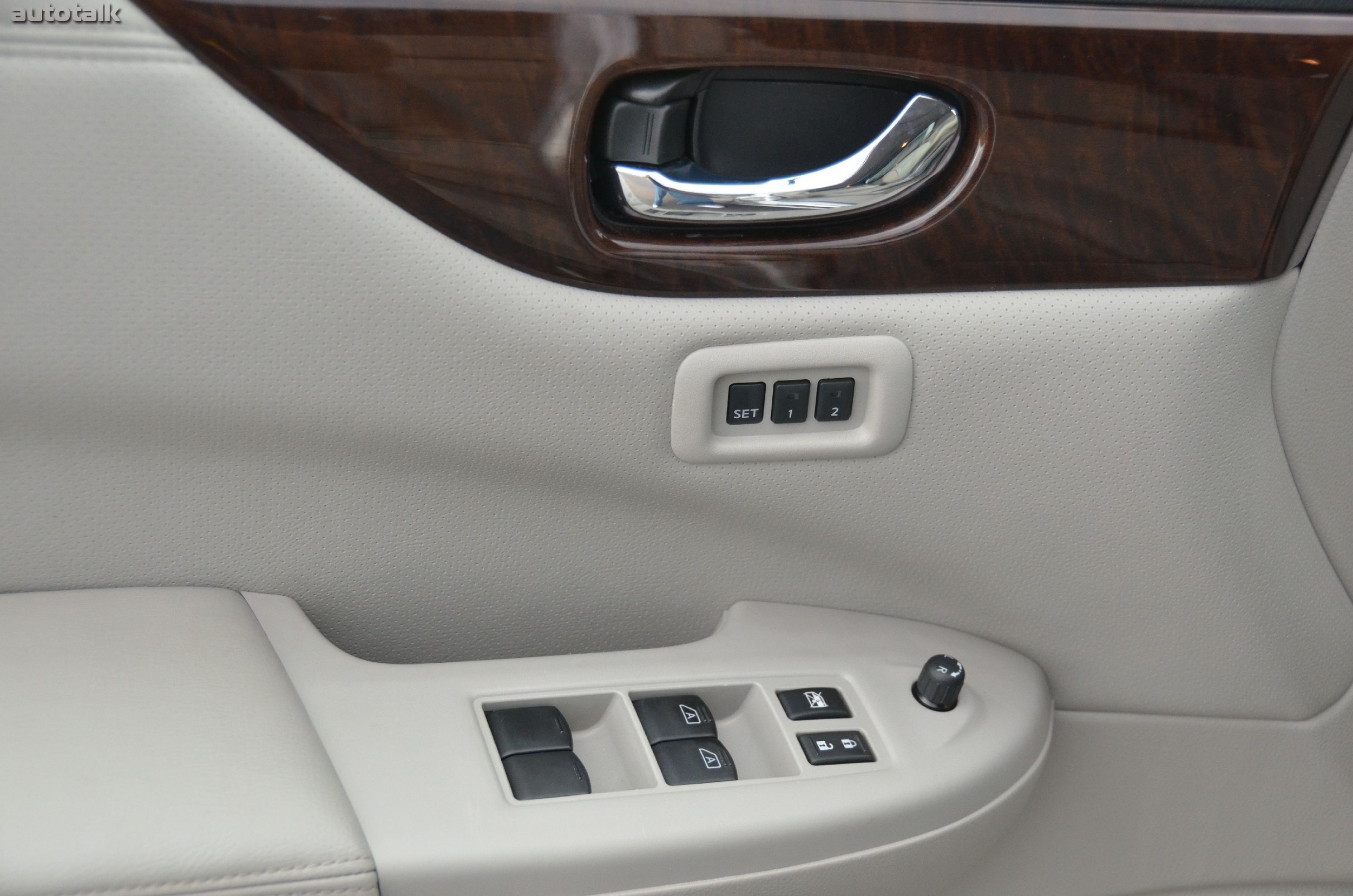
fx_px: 2250
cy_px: 448
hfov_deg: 33.5
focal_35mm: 60
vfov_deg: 22.5
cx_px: 676
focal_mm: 40
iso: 1600
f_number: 4.5
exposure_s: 1/500
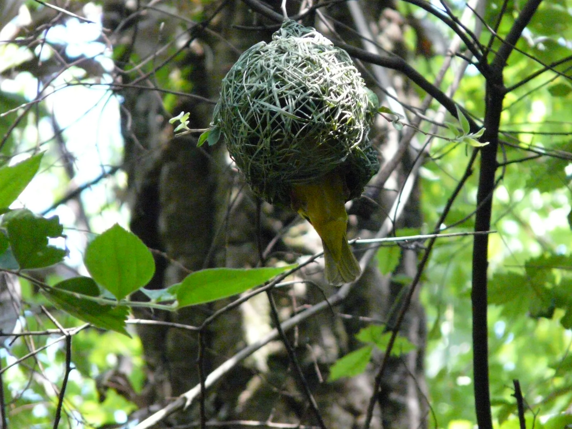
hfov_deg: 3.9
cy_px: 214
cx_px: 286
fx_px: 8328
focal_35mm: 504
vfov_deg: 3.0
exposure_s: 1/125
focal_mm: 82.8
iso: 800
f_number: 4.2
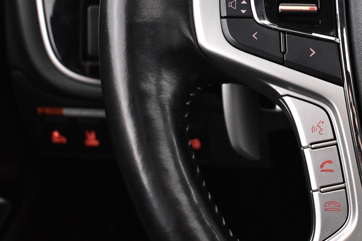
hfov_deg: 30.6
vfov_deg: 21.2
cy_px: 95
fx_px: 644
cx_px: 294
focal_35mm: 64
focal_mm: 26
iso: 3200
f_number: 4
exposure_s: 1/25
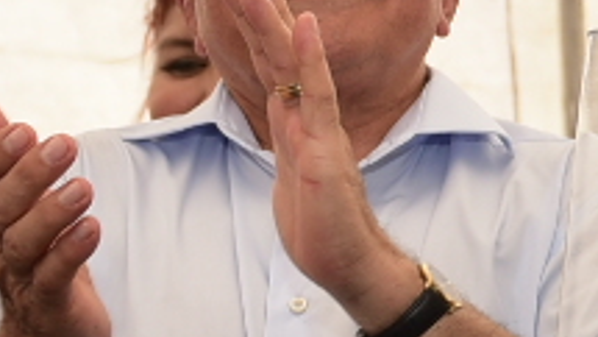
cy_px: 92
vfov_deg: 6.4
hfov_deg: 10.9
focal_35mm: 189
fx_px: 2997
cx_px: 957
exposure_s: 1/160
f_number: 3.5
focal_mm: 24
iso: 320
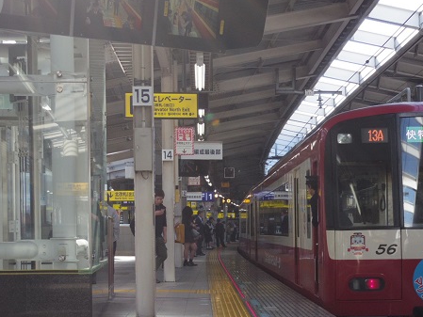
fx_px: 892
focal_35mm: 73
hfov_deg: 26.5
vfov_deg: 20.0
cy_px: 244
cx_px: 290
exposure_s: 1/200
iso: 200
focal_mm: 9.7
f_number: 3.5
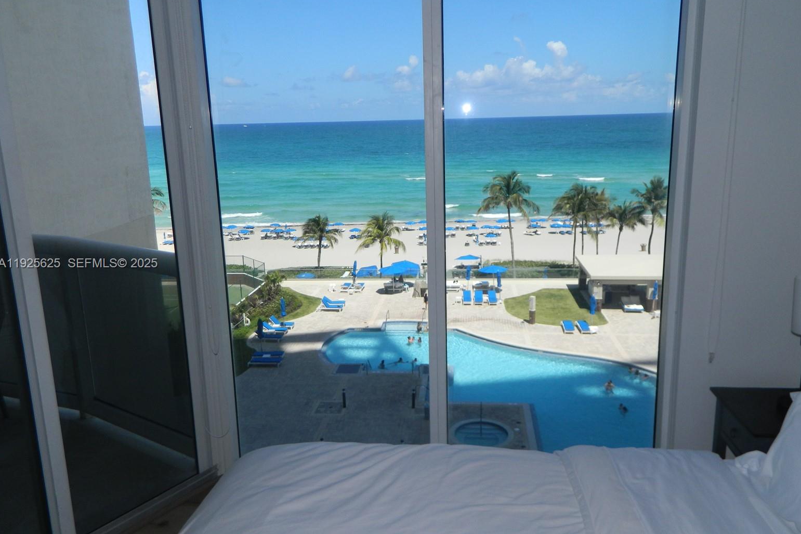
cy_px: 264
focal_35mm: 27
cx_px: 412
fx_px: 601
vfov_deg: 47.9
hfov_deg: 67.4
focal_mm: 4.5
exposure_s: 1/320
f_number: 3.1
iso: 80
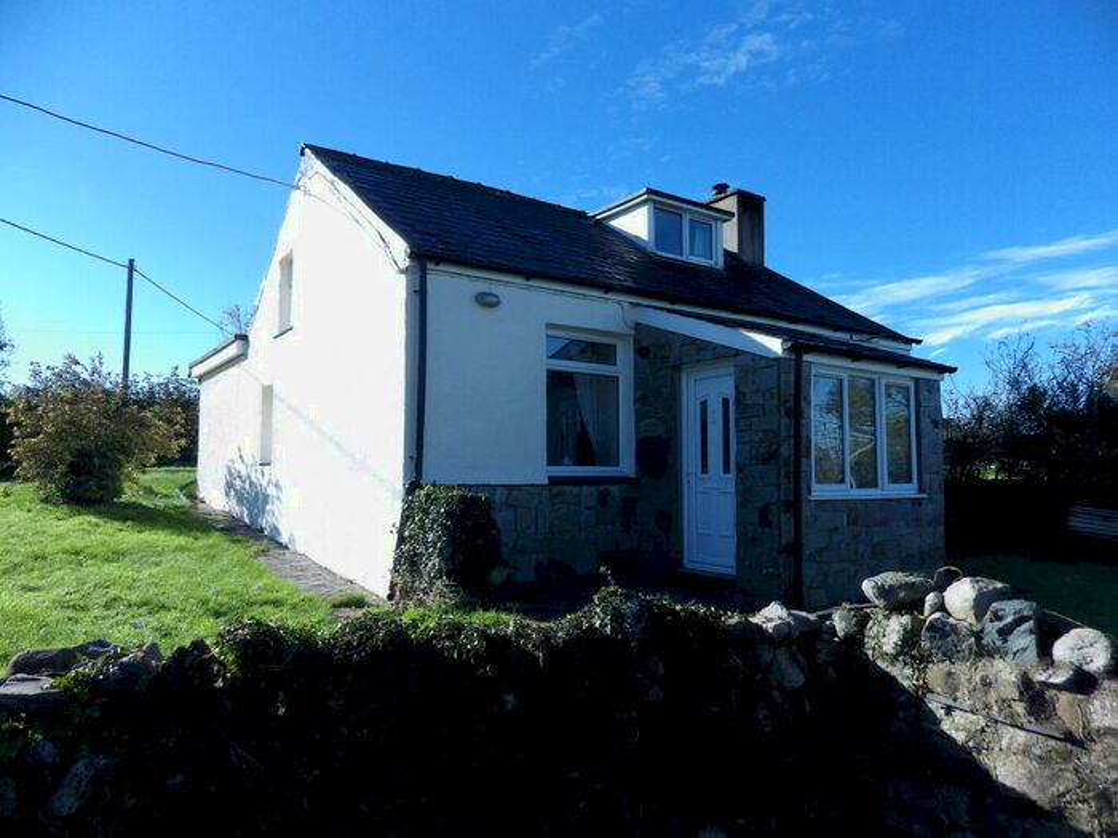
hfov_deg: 76.4
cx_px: 559
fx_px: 711
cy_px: 419
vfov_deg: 61.1
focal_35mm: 22
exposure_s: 1/1250
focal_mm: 4
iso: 100
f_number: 3.1
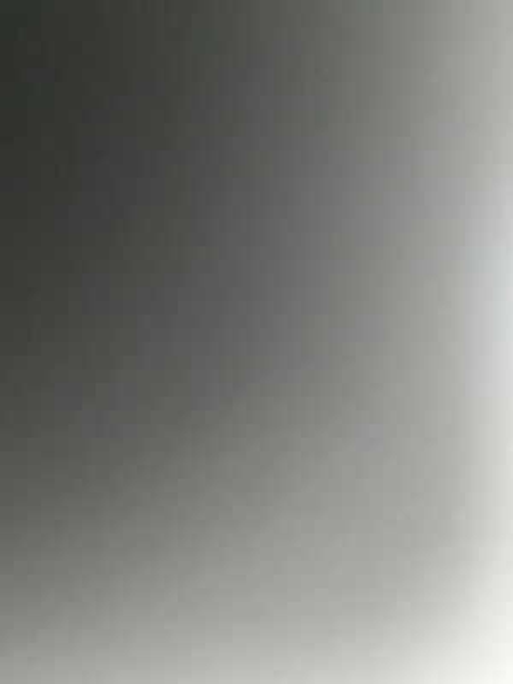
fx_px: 593
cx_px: 256
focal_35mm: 30
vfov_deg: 60.0
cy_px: 342
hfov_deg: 46.8
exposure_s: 1/38
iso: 320
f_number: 1.9
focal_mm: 2.69
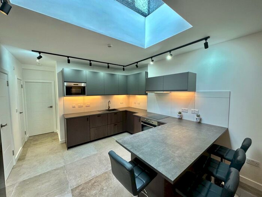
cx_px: 131
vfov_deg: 85.7
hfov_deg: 102.1
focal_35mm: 14
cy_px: 98
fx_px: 106
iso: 125
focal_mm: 2.22
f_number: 2.2
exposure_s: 1/100
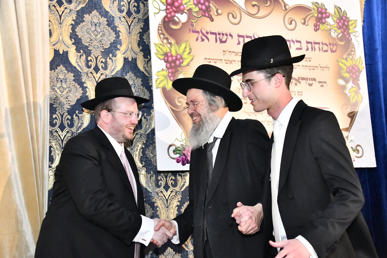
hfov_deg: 39.6
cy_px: 129
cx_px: 194
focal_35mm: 50
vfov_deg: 27.0
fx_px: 537
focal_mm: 50
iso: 6400
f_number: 5.6
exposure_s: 1/125
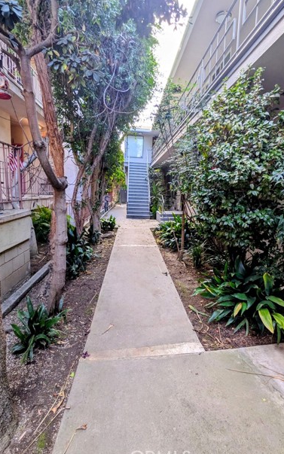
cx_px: 165
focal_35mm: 18
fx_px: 223
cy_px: 227
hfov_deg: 64.6
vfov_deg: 91.1
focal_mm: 2.22
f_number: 2.2
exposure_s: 1/35.2
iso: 34
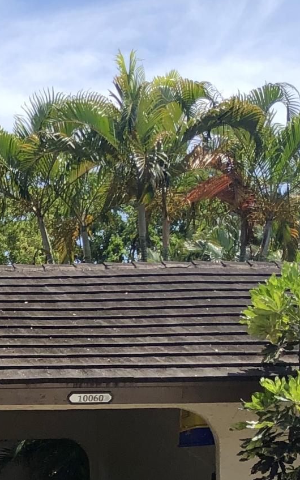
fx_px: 1374
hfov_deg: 11.5
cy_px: 487
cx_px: -252
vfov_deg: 19.2
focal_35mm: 105
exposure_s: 1/1116
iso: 20
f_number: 1.8
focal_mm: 3.99
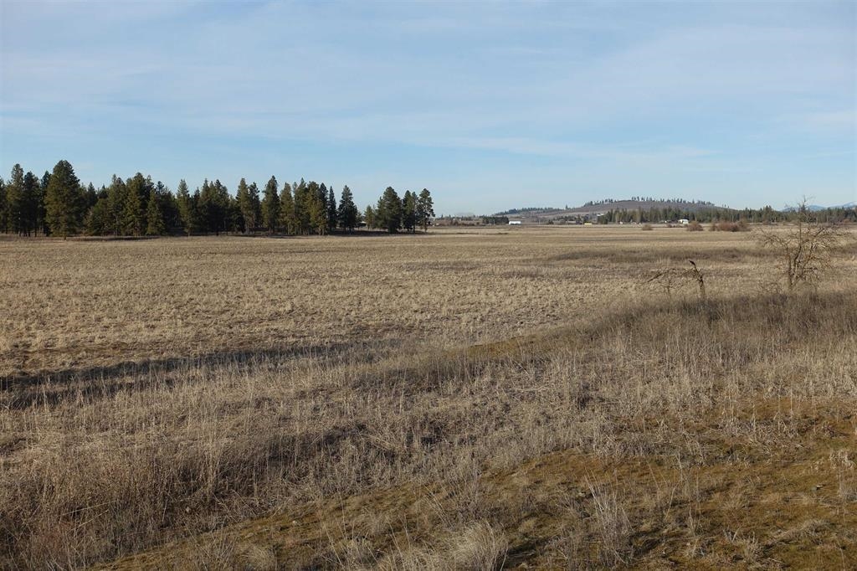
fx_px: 1261
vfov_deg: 25.5
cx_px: 428
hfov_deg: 37.5
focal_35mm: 53
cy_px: 286
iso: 125
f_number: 5.6
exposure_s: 1/500
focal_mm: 19.48
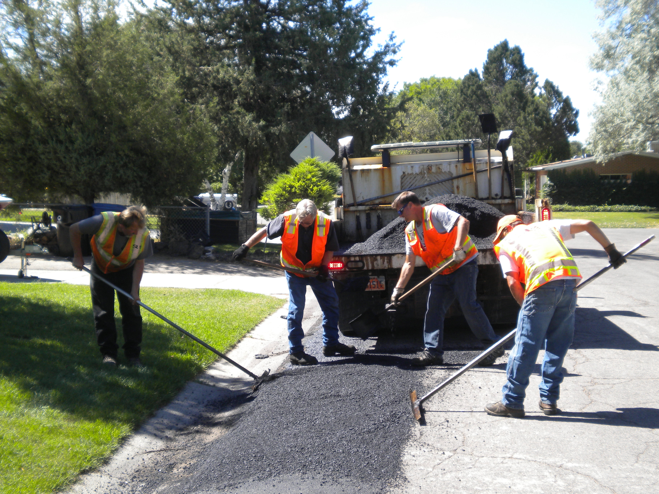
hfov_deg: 36.8
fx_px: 990
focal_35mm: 52
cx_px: 330
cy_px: 247
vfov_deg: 28.0
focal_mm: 9.3
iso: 80
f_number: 5.6
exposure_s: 1/164
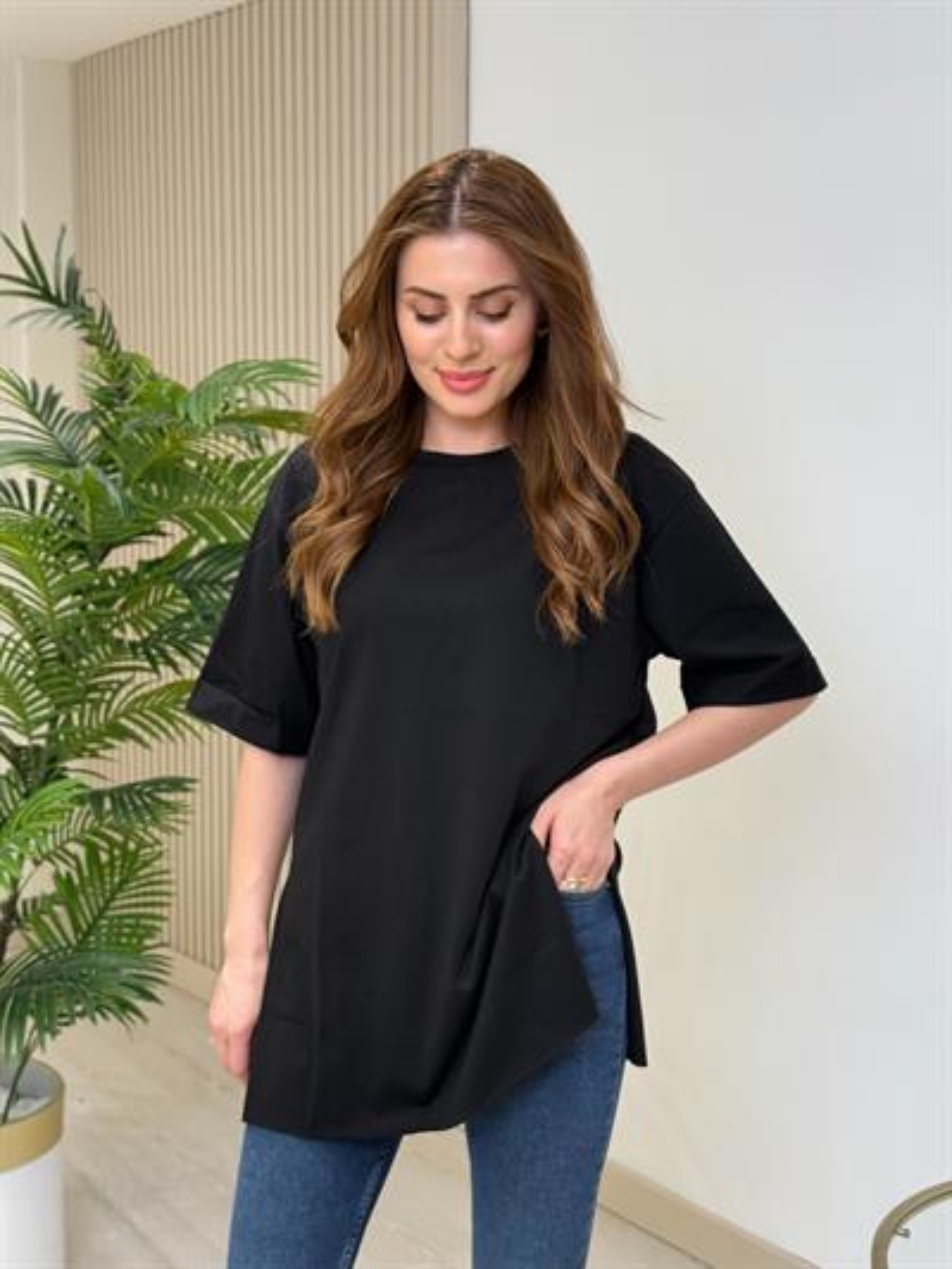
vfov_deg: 39.6
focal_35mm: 48
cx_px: 476
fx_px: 1759
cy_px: 634
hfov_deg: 30.3
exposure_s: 1/135
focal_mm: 6.76
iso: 100
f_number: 1.78
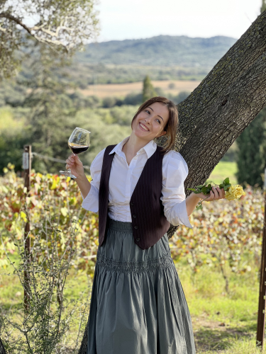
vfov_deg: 25.3
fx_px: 789
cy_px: 177
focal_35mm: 77
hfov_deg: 19.1
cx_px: 133
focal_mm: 9
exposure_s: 1/121
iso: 32
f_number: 2.8
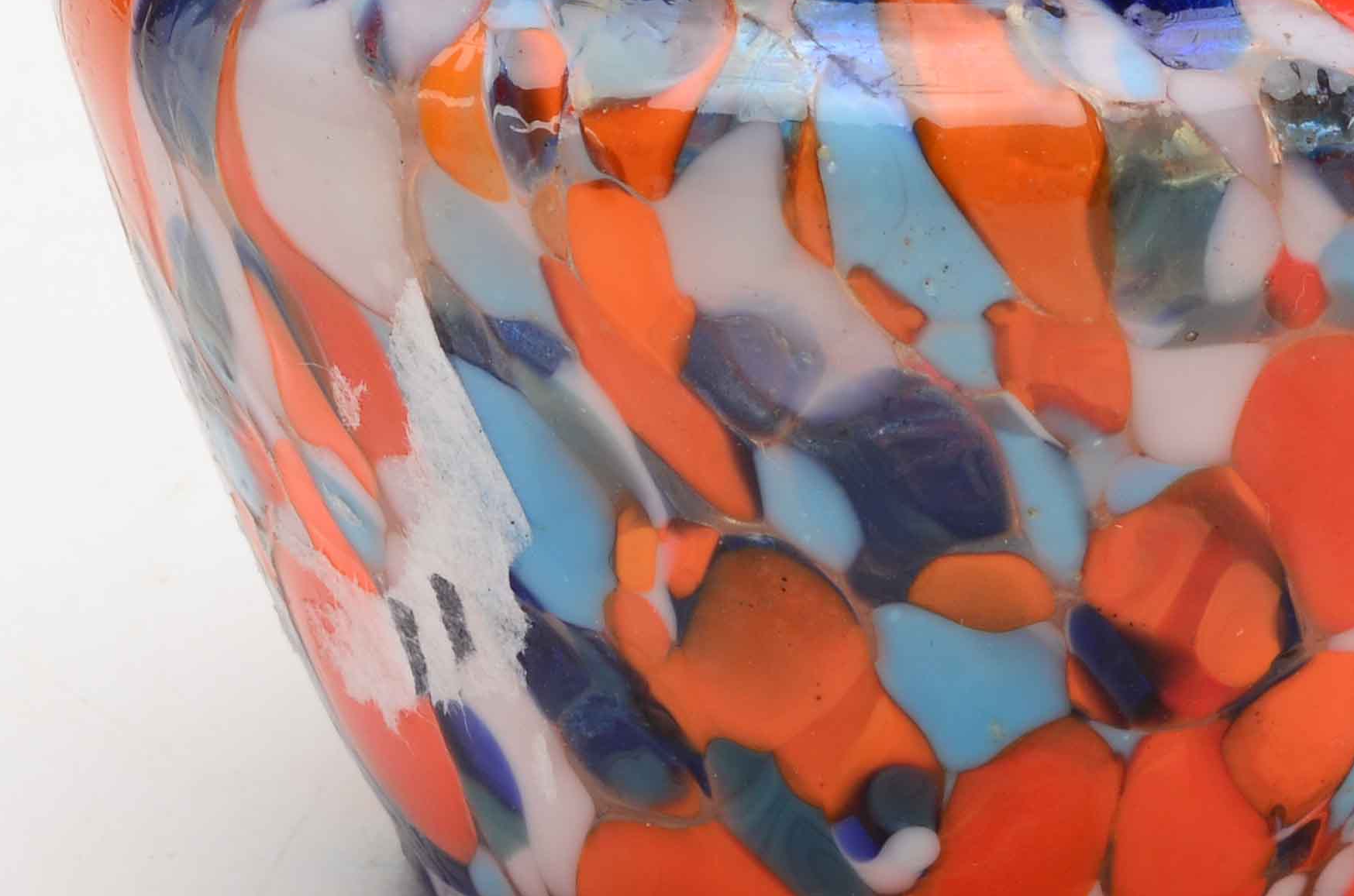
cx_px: 984
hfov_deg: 9.4
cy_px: -57
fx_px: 8257
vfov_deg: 6.2
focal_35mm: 220
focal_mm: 52
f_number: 25
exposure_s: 1/160
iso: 100
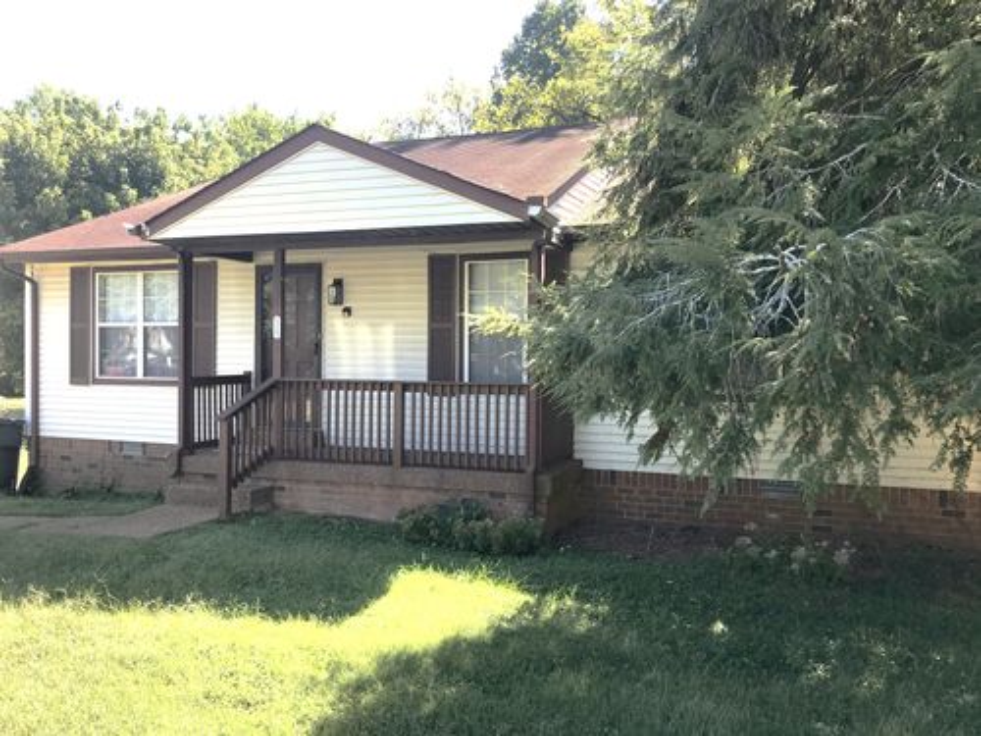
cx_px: 490
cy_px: 368
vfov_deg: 49.7
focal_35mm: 28
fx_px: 794
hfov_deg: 63.4
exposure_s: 1/443
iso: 20
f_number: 1.8
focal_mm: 3.99
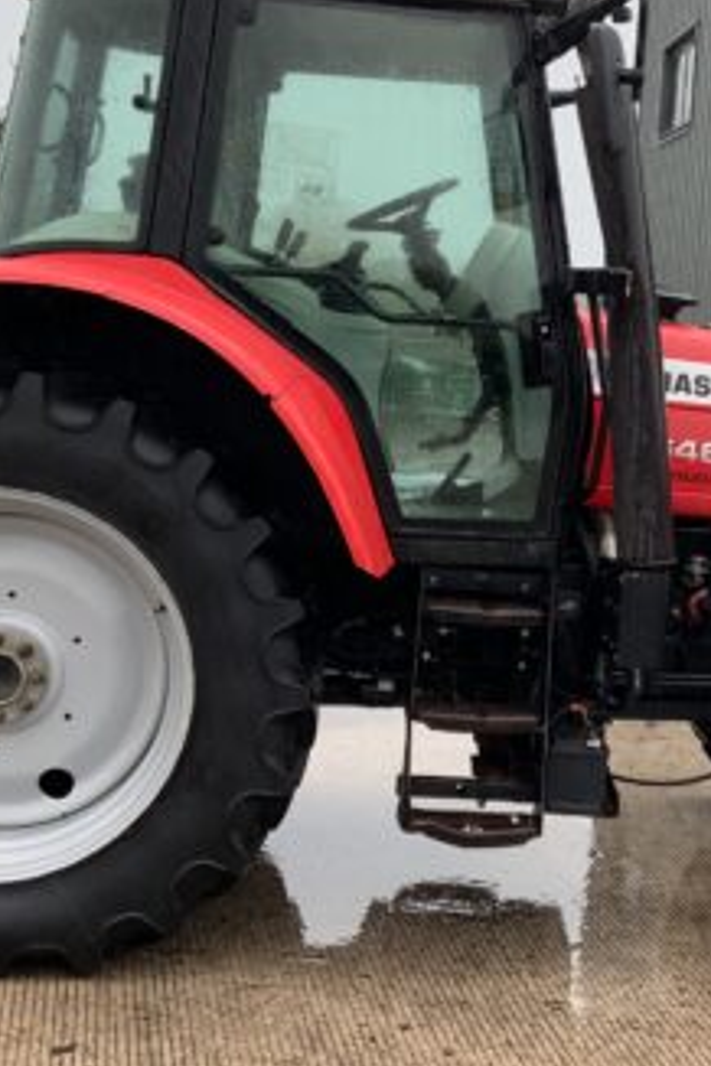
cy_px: 453
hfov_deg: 22.7
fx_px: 1748
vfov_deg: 33.9
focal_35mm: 59
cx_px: 561
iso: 32
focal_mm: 3
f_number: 1.8
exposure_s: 1/122
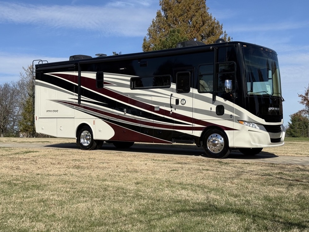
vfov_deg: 30.3
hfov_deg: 39.7
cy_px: 116
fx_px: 428
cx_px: 154
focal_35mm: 48
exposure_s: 1/6536
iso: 64
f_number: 1.78
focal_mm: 6.76
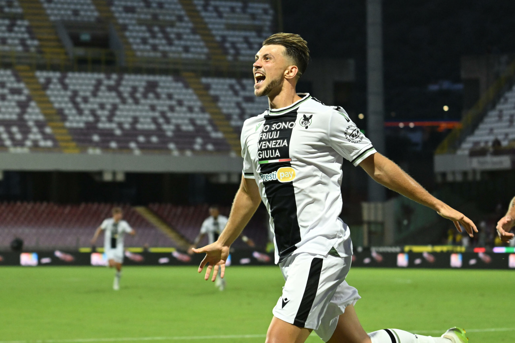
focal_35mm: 150
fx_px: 2145
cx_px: 258
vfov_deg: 9.1
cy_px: 172
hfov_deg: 13.7
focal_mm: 100
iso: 4000
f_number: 5
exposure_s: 1/1000
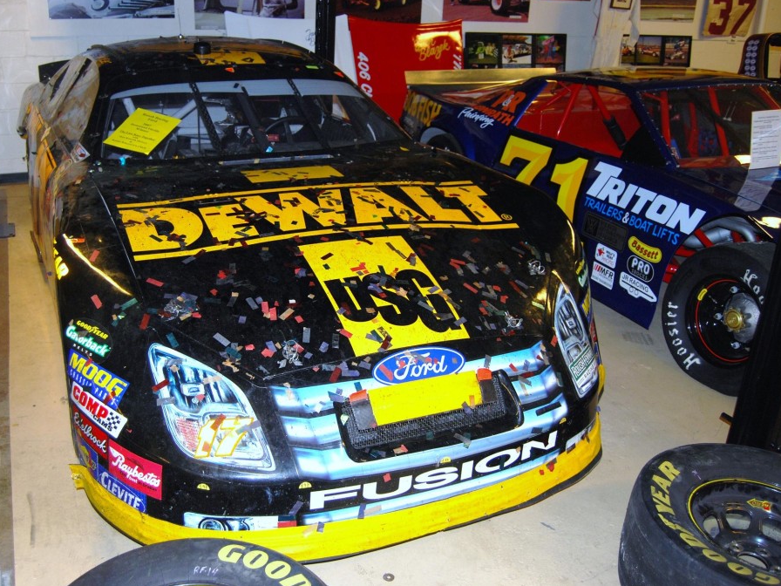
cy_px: 290
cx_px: 352
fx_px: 745
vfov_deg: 42.9
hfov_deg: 55.3
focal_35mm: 33
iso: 200
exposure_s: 1/60
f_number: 3.8
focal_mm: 20
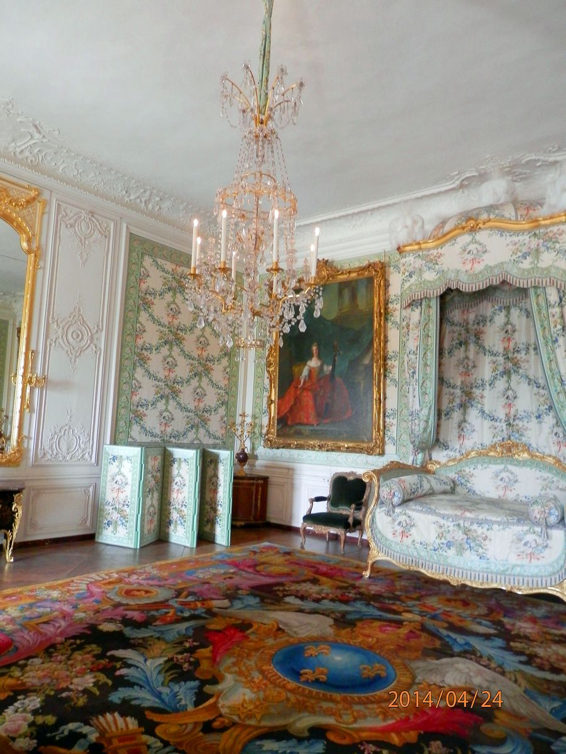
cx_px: 283
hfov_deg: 54.9
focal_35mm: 25
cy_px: 377
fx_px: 545
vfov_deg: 69.4
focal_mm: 4.5
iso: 200
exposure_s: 1/8
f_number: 3
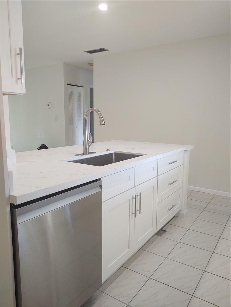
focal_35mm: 27
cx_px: 116
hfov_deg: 51.4
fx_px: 240
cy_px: 154
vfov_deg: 65.3
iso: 150
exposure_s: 1/60
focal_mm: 4.75
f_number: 1.7
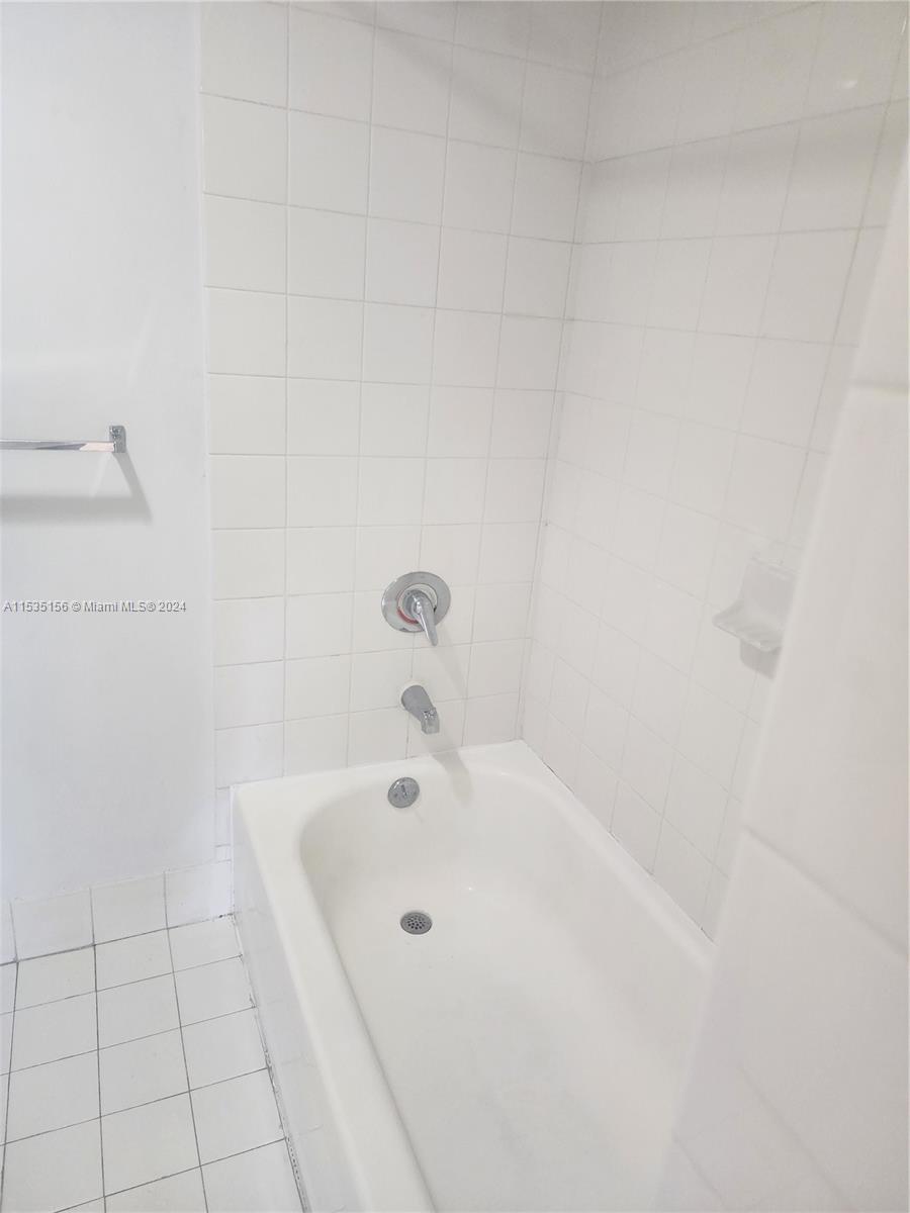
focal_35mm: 23
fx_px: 806
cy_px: 606
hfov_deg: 58.9
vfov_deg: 73.9
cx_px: 455
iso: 250
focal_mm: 6.4
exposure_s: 1/120
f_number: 1.8
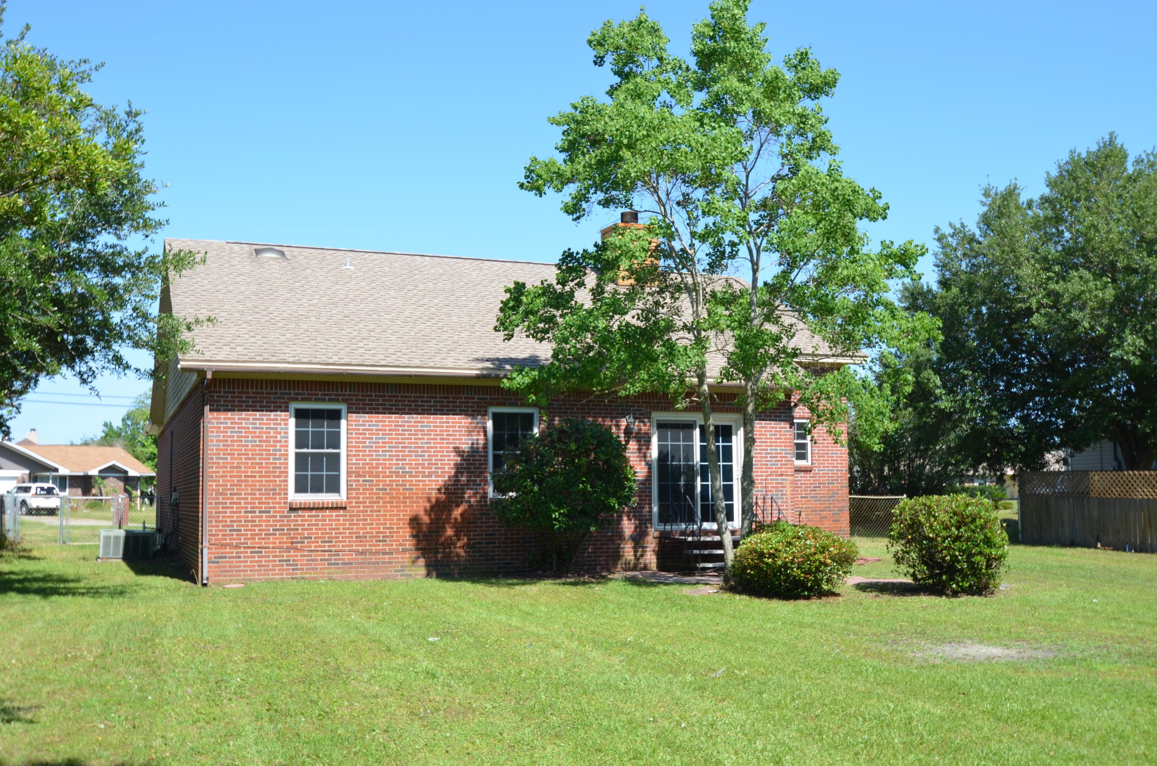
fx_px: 1155
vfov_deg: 36.7
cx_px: 578
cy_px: 383
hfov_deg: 53.2
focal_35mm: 36
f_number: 8
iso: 180
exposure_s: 1/250
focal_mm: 24
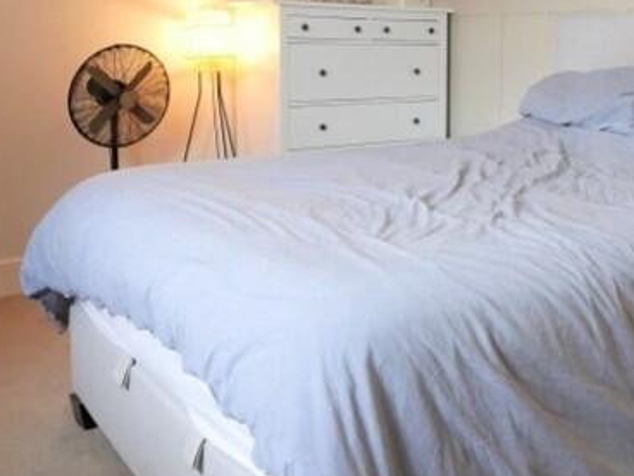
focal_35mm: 39
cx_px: 476
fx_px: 714
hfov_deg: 46.2
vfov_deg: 36.2
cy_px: 135
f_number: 4
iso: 1600
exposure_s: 1/60
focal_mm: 7
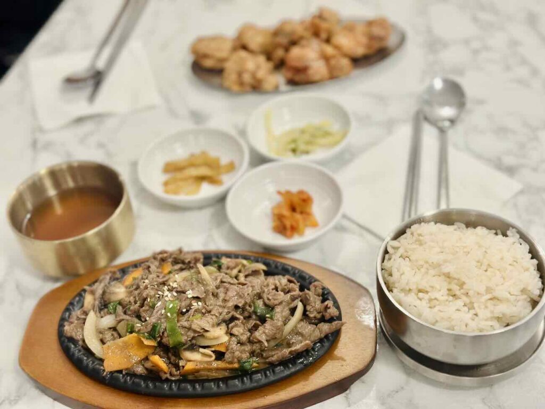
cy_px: 204
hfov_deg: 39.7
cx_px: 272
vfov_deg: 30.3
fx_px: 756
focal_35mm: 48
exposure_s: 1/50
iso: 125
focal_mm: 6.86
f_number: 1.78
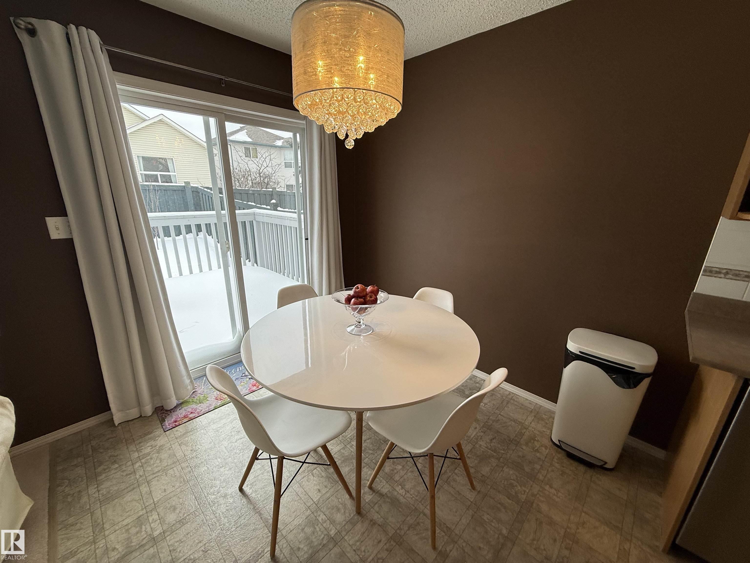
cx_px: 375
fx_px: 303
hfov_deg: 102.1
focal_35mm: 14
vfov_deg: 85.7
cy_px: 282
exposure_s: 1/211
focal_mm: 2.22
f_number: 2.2
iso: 64
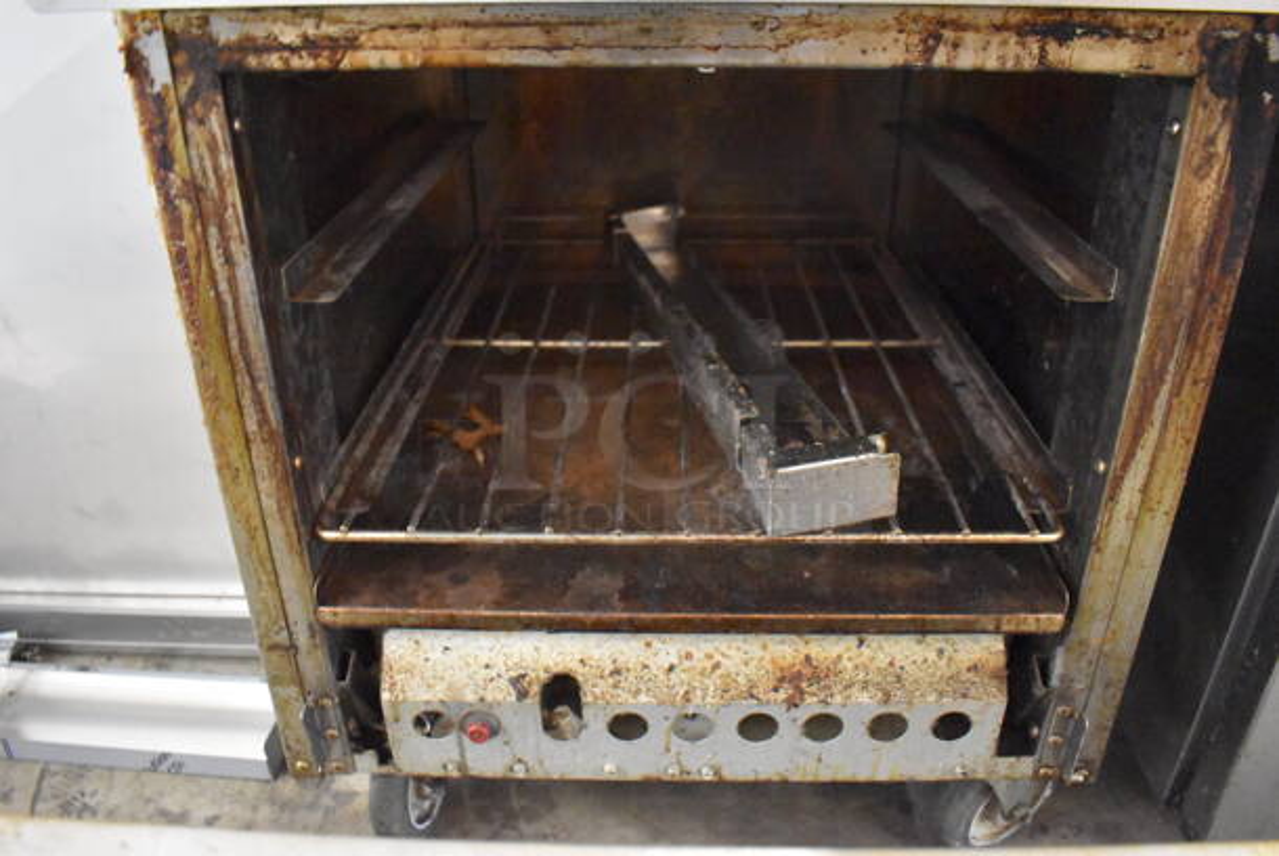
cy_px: 428
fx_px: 960
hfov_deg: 67.3
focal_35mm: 27
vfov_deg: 48.0
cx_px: 640
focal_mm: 18
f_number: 3.5
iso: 12800
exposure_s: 1/20
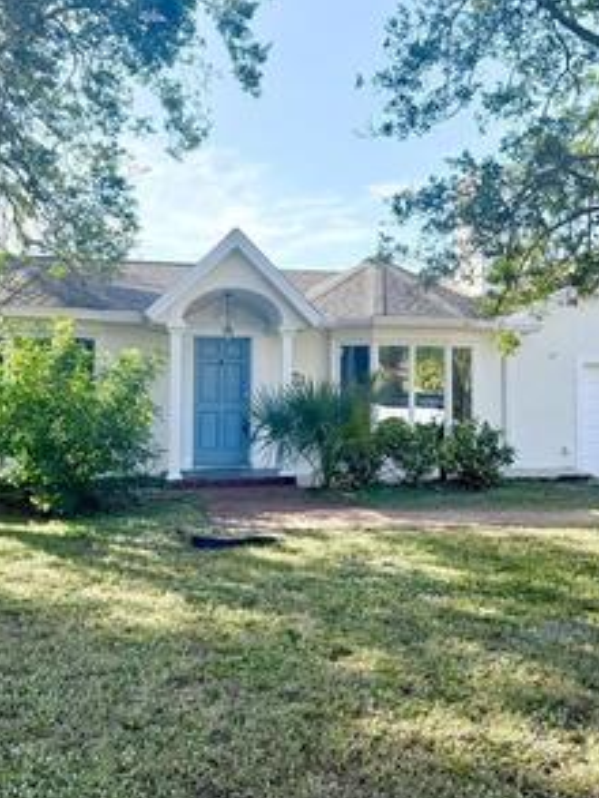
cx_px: 398
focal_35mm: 41
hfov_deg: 34.8
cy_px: 369
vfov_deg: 45.7
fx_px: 945
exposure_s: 1/2299
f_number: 1.78
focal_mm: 6.76
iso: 100
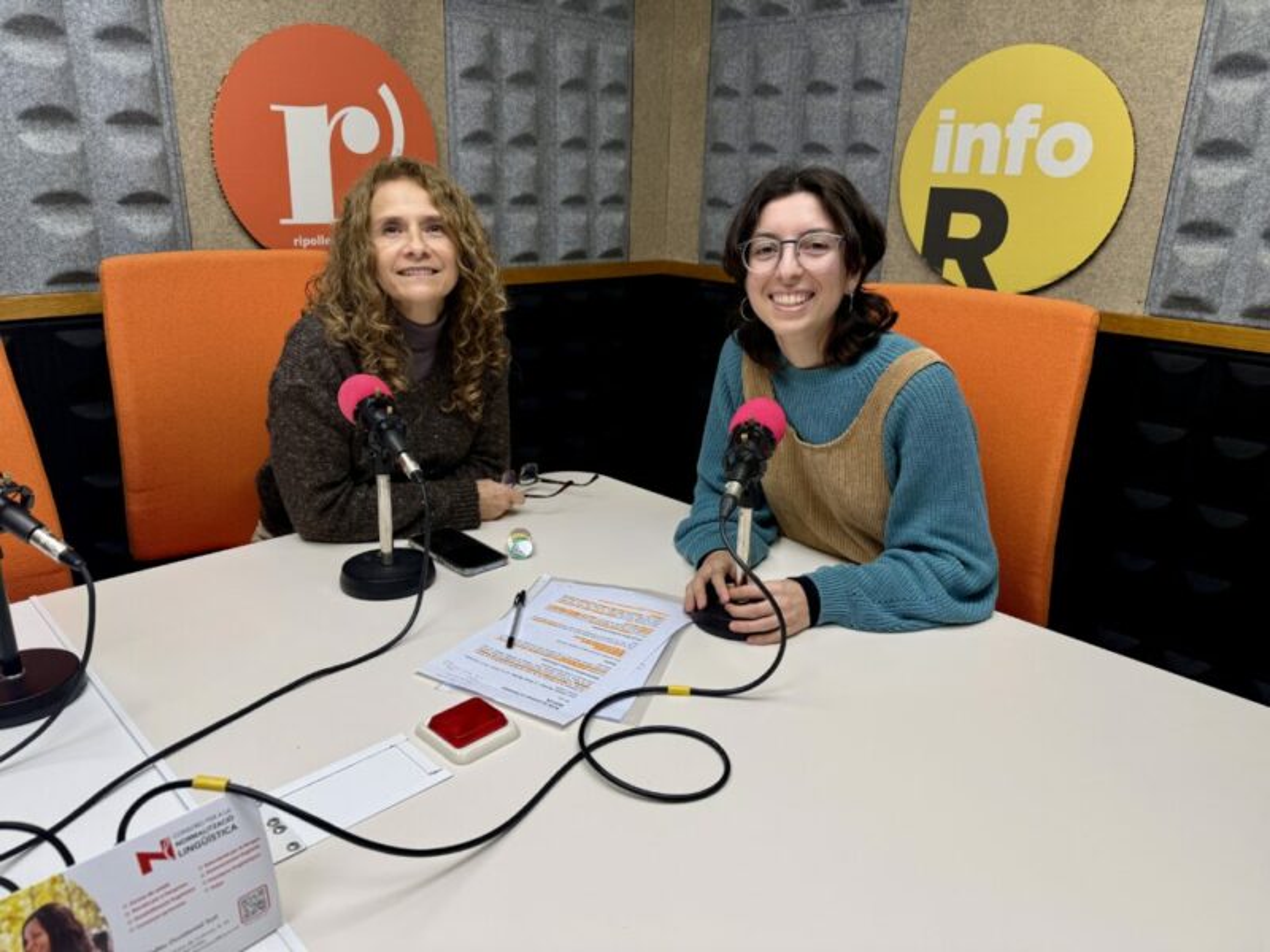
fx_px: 881
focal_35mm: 24
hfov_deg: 71.6
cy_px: 476
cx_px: 635
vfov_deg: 56.8
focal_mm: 6.76
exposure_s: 1/169
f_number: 1.78
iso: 64
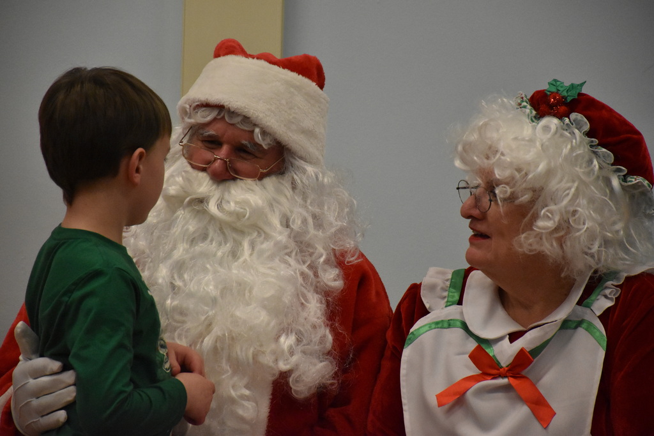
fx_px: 3815
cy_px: 218
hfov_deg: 9.8
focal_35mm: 210
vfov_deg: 6.5
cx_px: 327
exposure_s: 1/400
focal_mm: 140
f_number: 5.6
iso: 5000
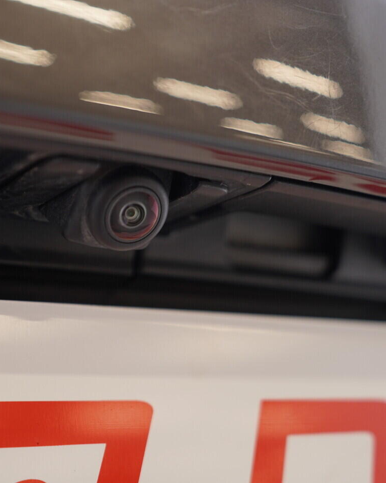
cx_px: 127
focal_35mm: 51
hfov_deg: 29.5
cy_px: 243
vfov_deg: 36.7
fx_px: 728
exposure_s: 1/40
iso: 125
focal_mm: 24
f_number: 2.8
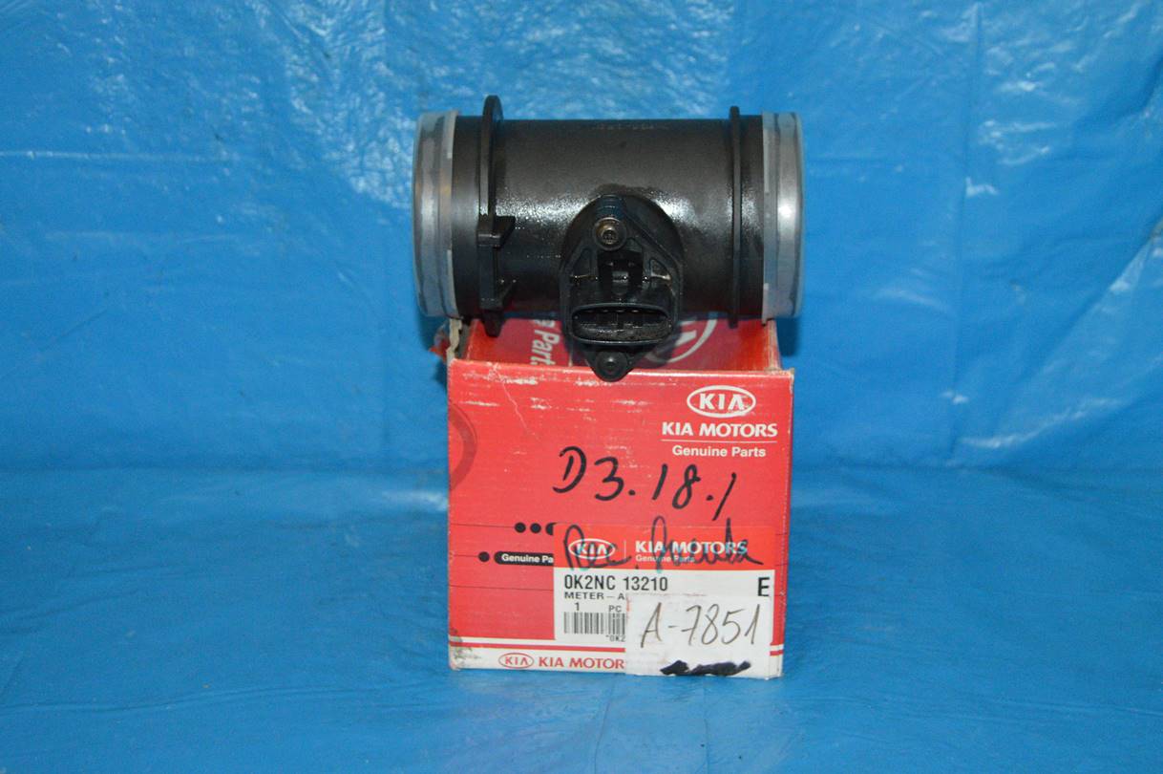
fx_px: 2034
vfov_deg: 21.5
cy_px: 387
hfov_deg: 31.9
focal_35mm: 63
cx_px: 582
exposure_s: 1/60
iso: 3200
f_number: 5
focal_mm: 42
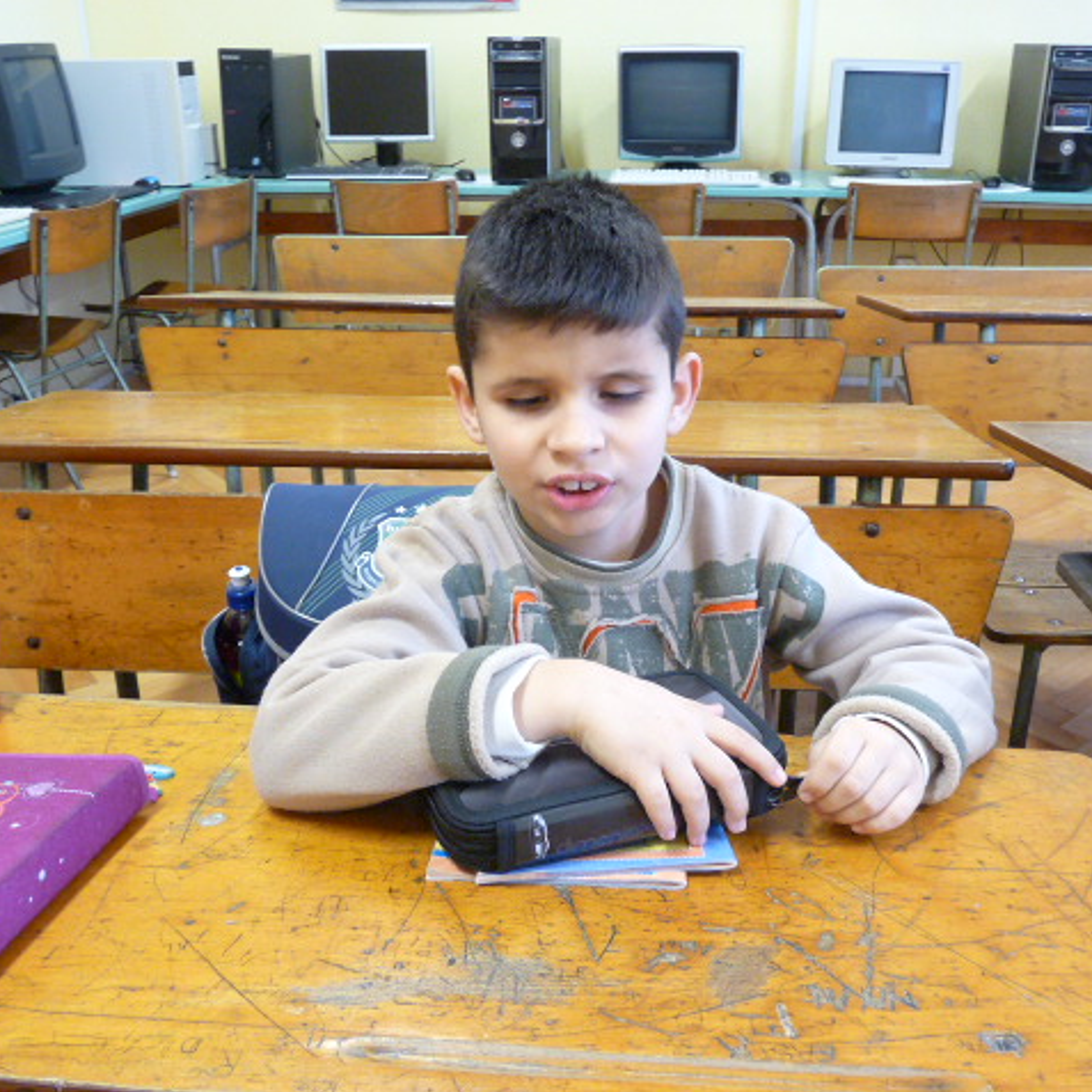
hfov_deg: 51.1
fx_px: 1142
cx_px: 584
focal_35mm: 32
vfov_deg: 51.1
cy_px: 547
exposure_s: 1/20
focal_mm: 4.8
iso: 400
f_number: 2.8
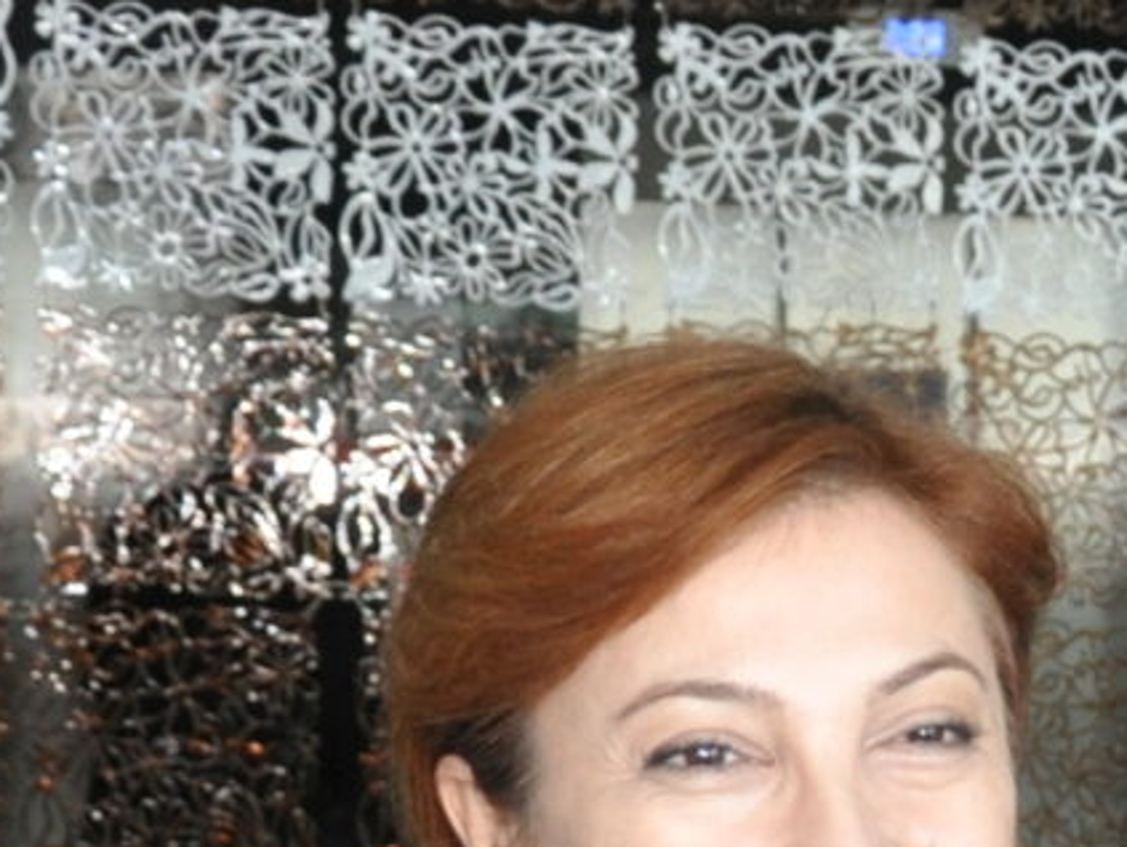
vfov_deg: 8.0
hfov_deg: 10.2
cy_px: 1148
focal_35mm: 183
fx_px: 5960
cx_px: 2054
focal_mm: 21
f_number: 3.8
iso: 800
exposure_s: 1/60
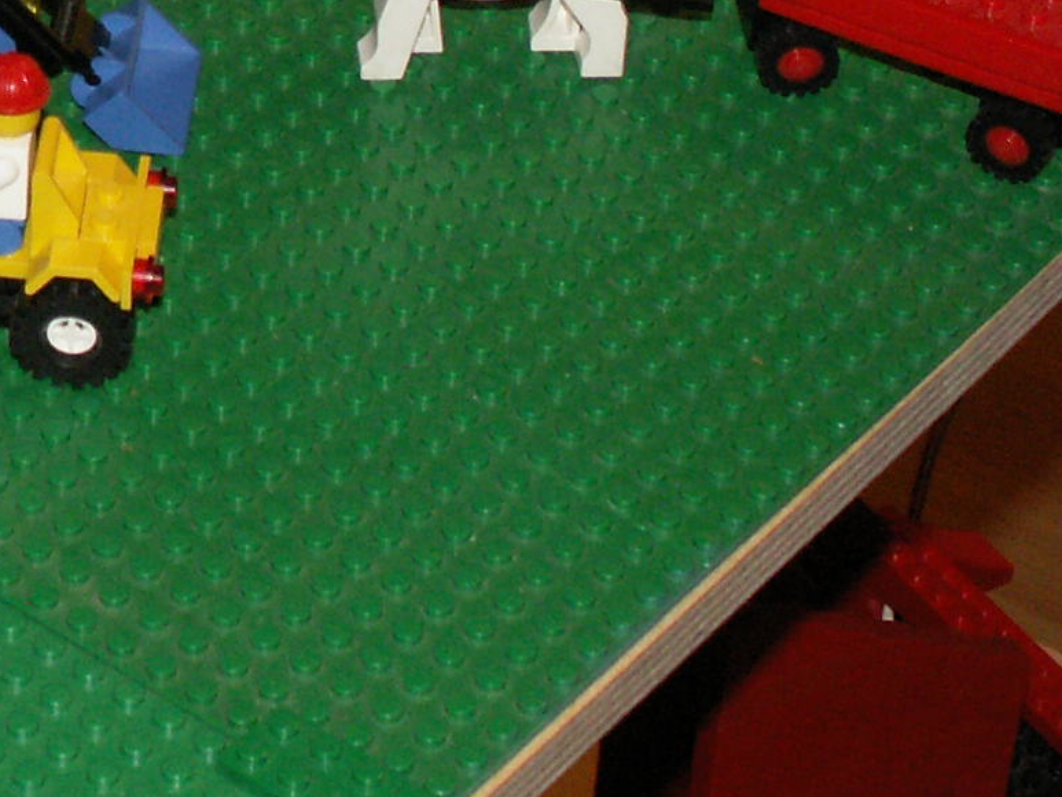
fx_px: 4695
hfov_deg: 12.3
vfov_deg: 9.5
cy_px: -212
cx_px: -512
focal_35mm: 153
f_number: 2.8
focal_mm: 6.96
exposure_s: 1/40
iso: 160
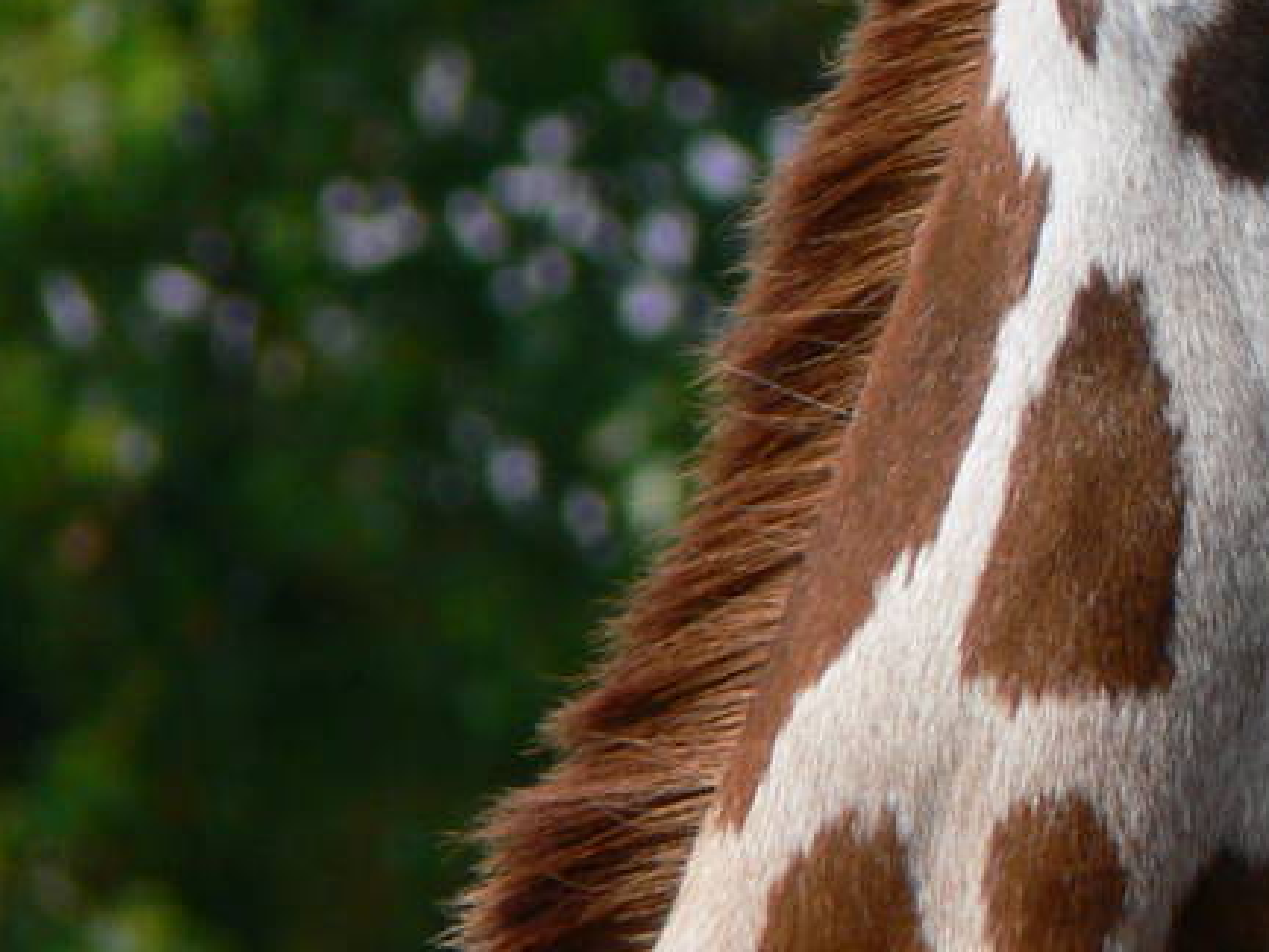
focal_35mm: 1555
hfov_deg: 1.3
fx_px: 57005
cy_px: -129
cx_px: 2297
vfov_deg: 1.0
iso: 80
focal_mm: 88.8
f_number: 5.6
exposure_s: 1/400
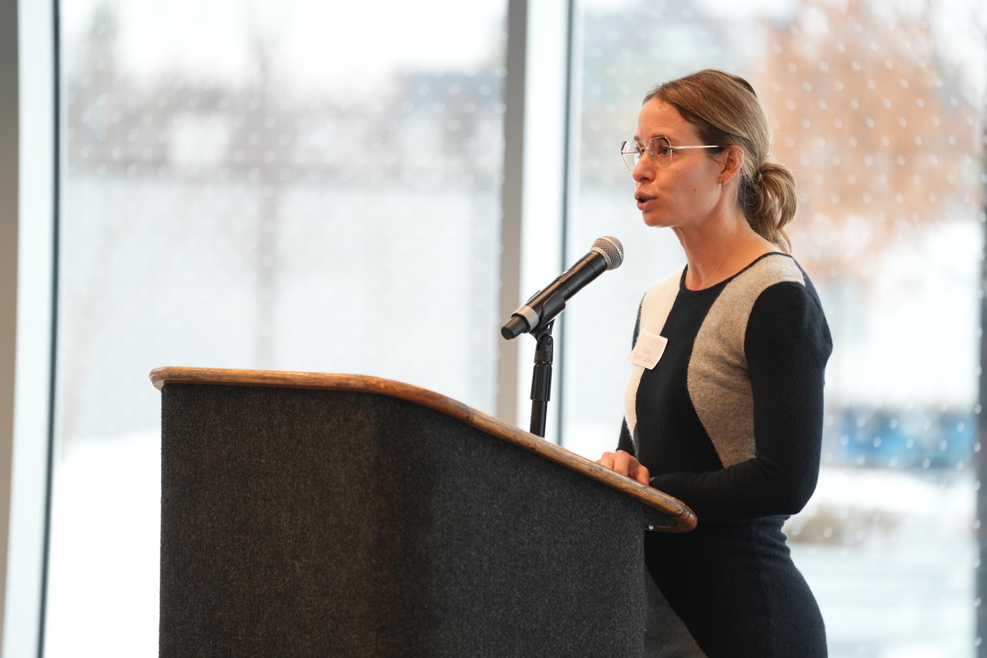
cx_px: 494
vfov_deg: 6.9
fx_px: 5483
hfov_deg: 10.3
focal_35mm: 200
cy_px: 329
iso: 320
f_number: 2.8
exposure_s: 1/50
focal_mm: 200
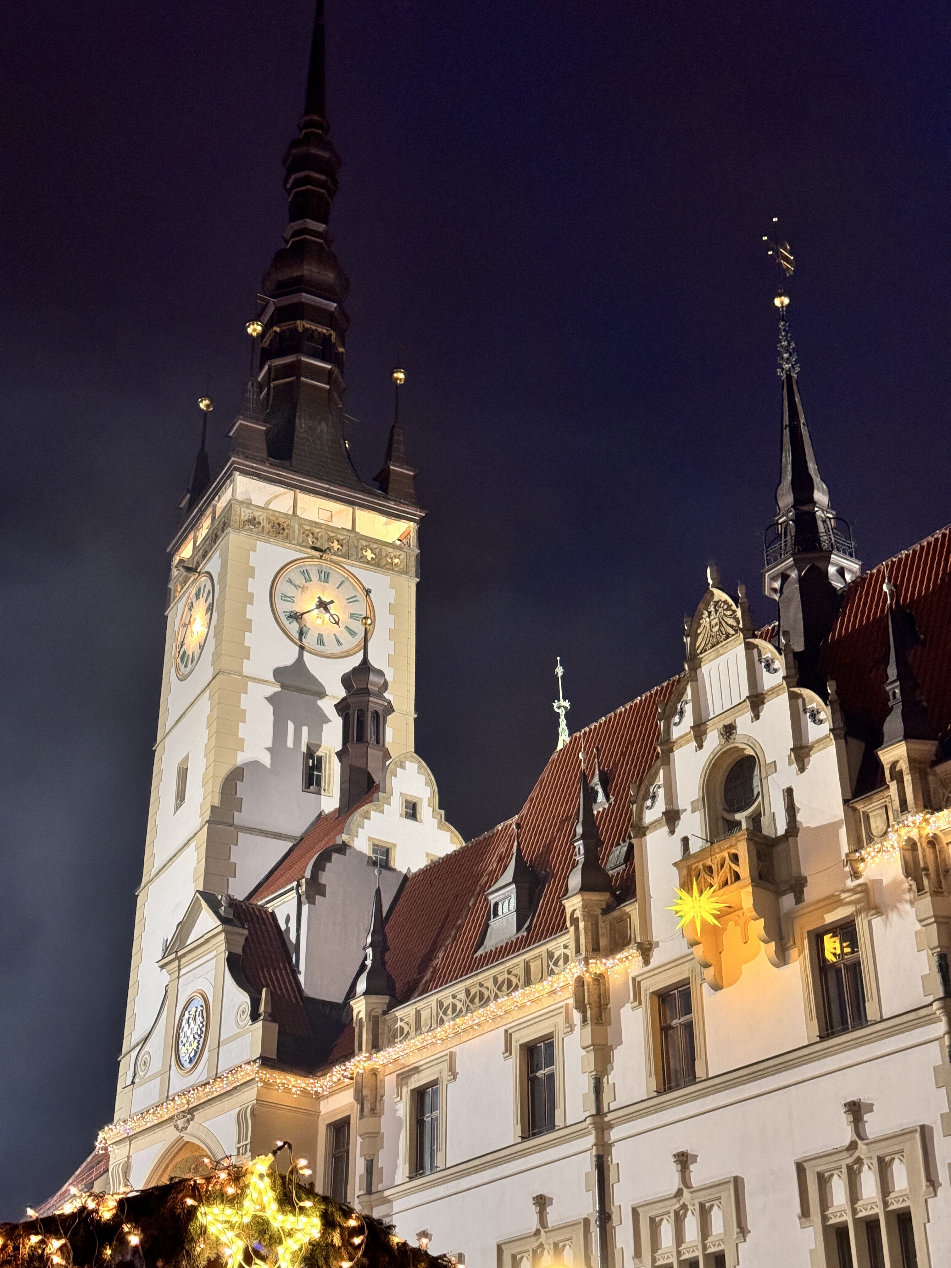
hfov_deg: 30.3
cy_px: 634
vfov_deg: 39.7
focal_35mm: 48
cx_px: 476
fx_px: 1758
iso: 500
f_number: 1.78
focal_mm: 6.86
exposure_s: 1/25
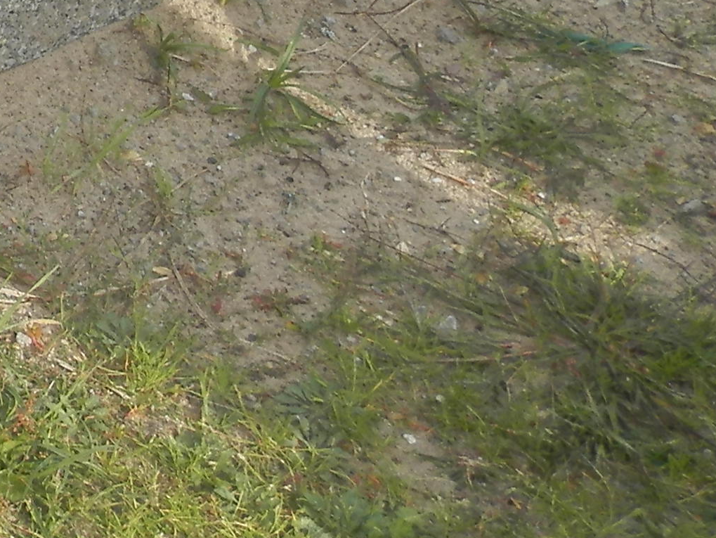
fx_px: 2338
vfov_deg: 12.7
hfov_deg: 15.2
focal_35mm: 113
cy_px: -138
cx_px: -559
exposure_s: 1/800
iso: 80
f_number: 3.1
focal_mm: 4.5
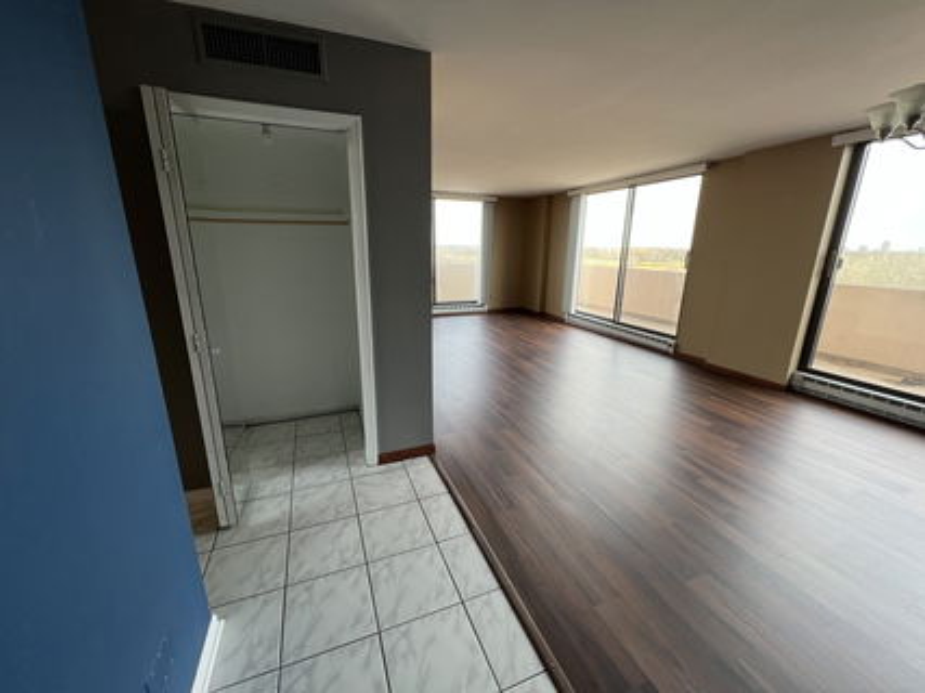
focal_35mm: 13
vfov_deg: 89.9
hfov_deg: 106.2
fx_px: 347
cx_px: 462
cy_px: 346
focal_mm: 1.57
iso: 40
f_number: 1.8
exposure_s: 1/99
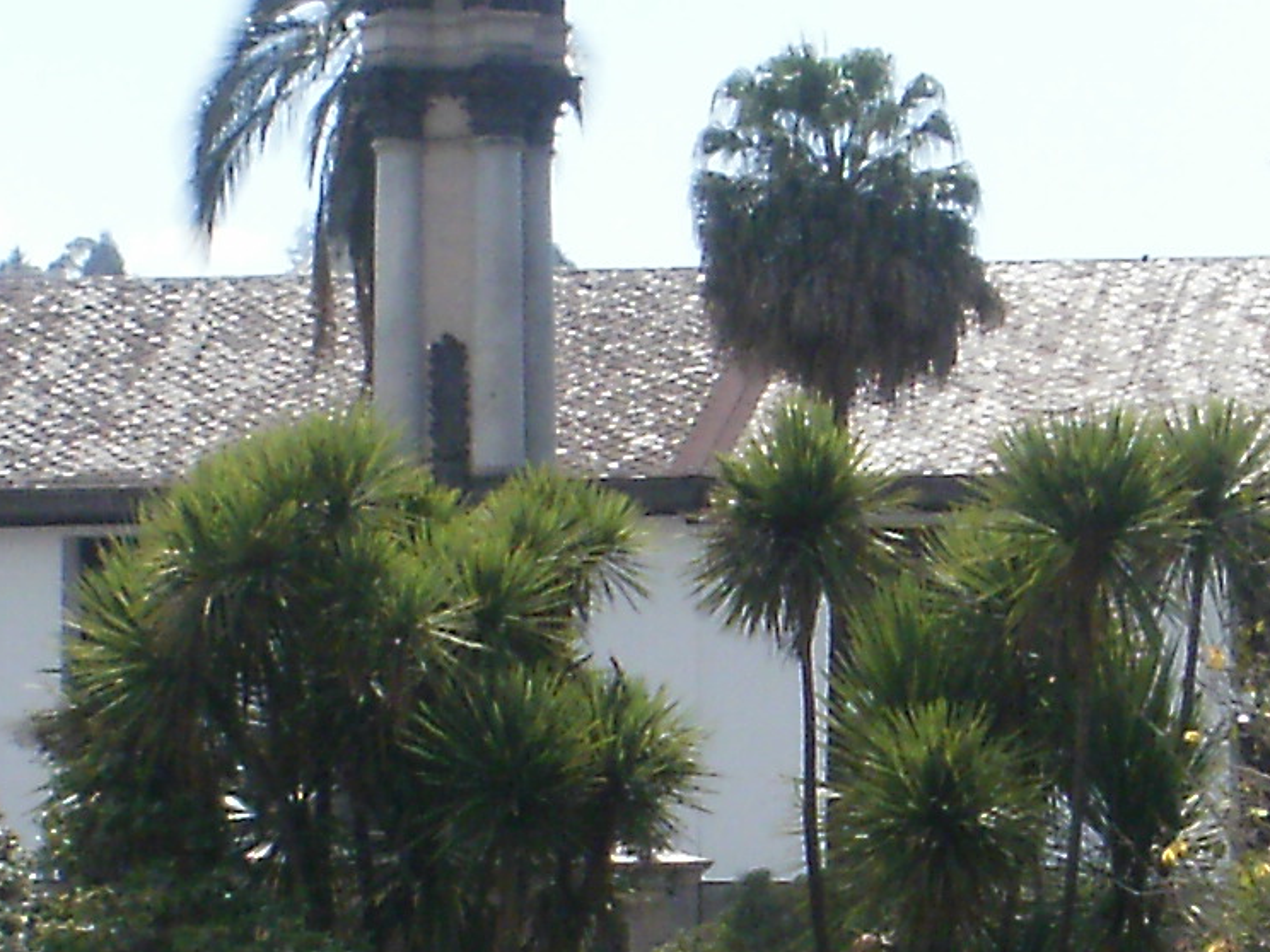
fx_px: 7044
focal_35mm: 192
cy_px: 914
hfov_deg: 10.3
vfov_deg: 7.7
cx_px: 567
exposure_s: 1/320
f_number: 5.6
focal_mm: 6.3
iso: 100
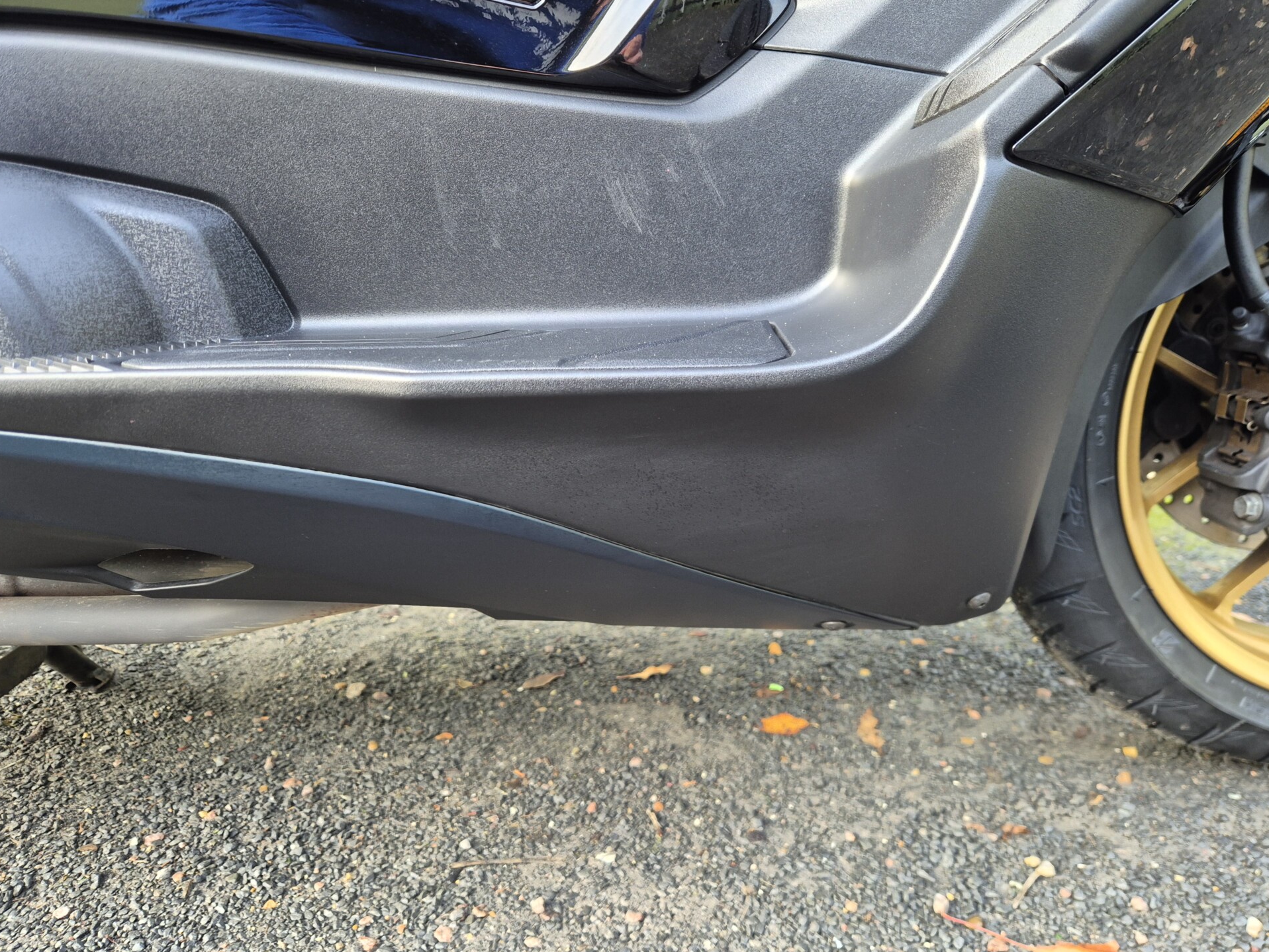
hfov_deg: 71.6
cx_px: 643
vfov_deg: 56.8
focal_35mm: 24
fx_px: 880
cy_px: 486
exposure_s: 1/100
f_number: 1.8
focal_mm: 5.4
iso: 320
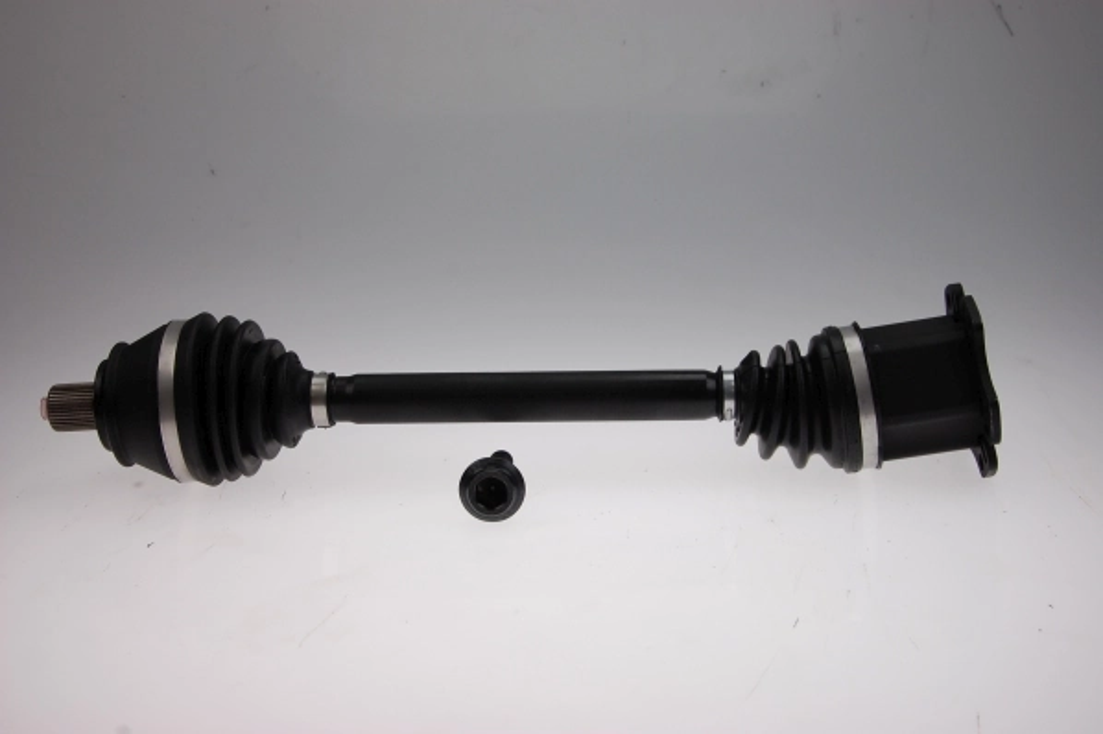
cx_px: 552
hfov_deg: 38.9
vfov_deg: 26.5
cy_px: 367
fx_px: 1562
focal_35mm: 51
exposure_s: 1/250
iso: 200
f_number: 8
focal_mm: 34
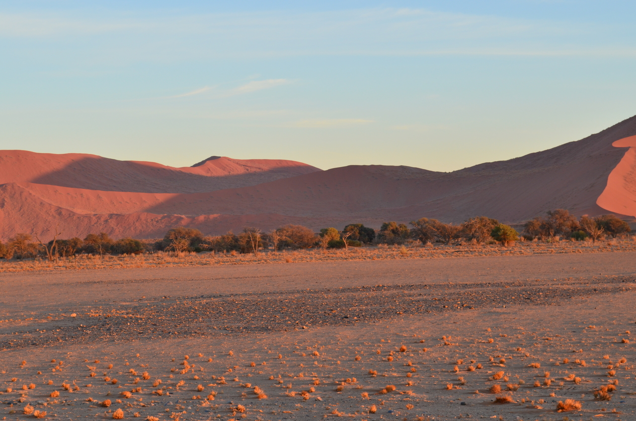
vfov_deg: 16.5
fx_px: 1455
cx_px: 318
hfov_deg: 24.7
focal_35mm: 82
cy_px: 210
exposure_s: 1/60
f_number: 10
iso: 220
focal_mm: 55
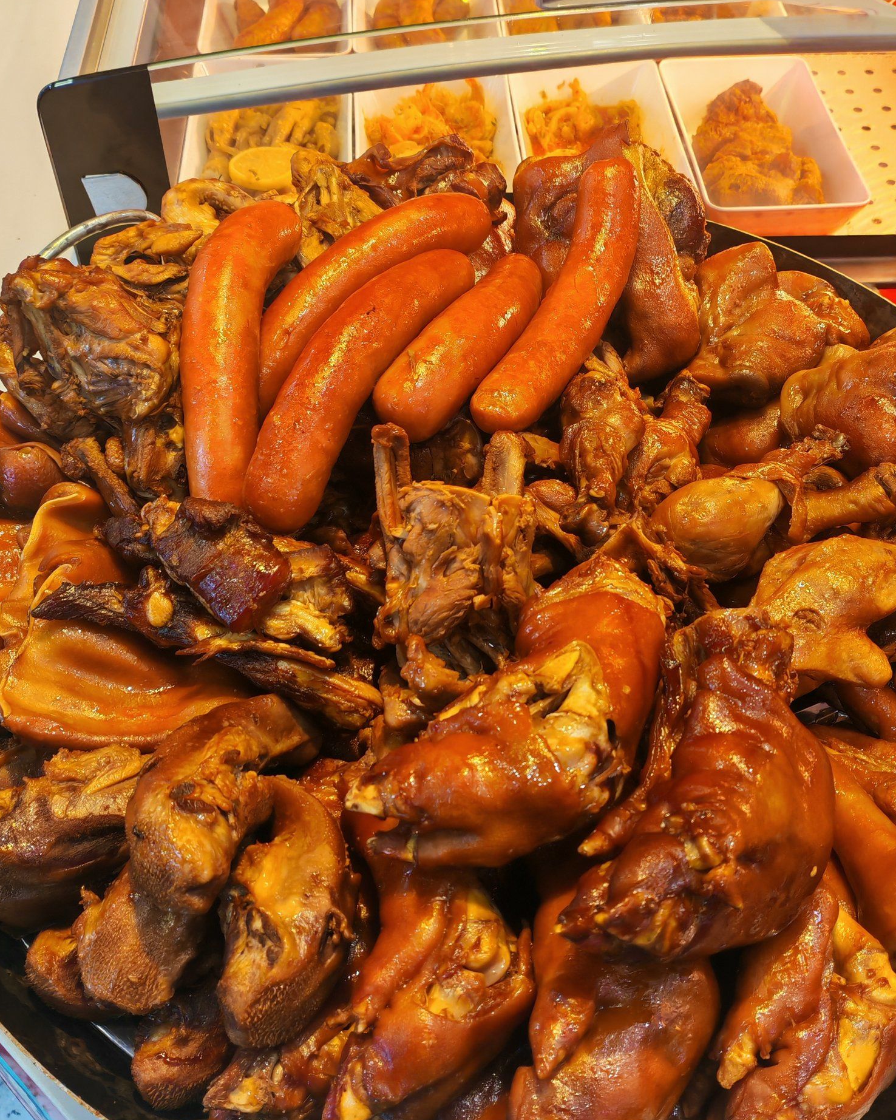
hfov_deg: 38.2
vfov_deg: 46.8
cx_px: 501
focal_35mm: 39
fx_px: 1293
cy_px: 494
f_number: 1.9
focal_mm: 5.52
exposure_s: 1/100
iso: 100
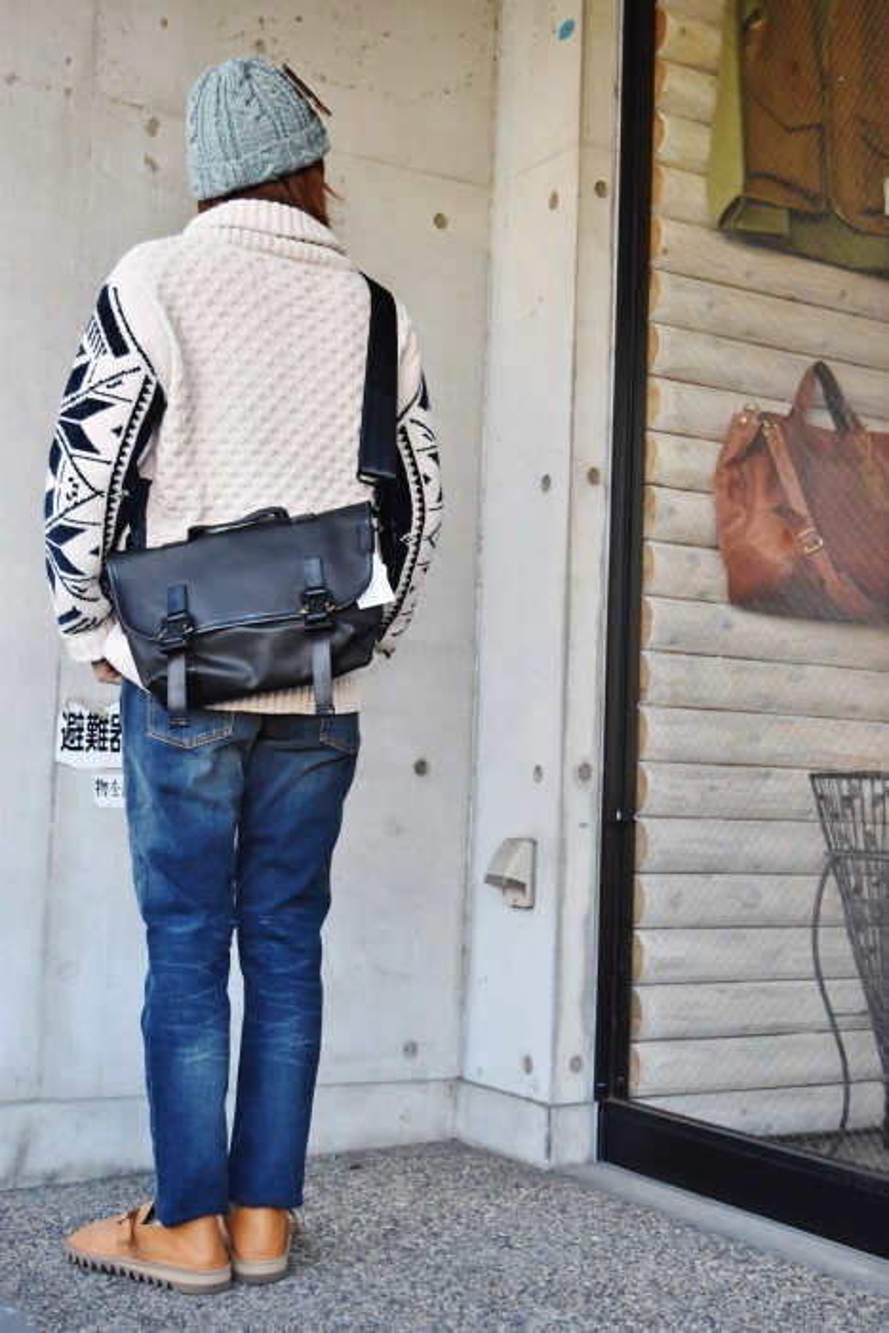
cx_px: 444
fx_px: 1721
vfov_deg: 42.3
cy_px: 666
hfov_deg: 29.0
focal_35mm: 46
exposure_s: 1/400
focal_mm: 31
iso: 1250
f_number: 4.5
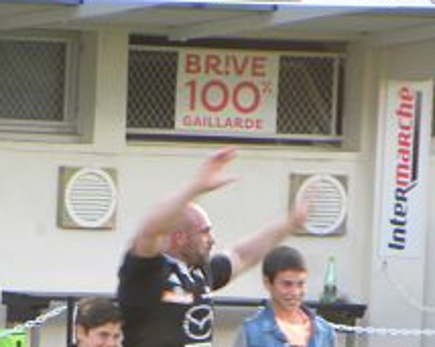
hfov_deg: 1.1
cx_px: 169
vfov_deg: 0.9
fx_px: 21979
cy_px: 363
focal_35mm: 1708
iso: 85
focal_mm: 110.4
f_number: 5
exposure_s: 1/34.3
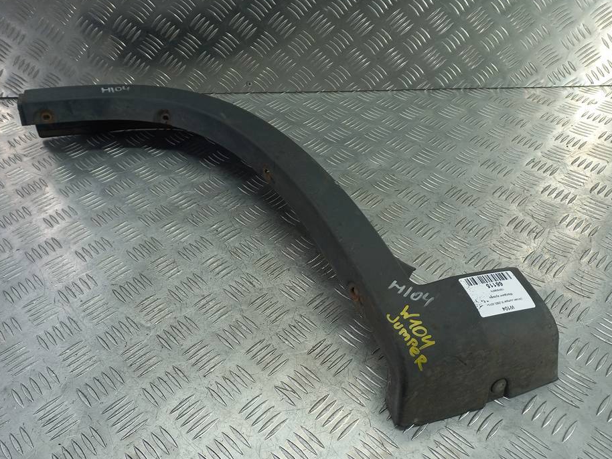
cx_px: 285
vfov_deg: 49.8
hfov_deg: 63.4
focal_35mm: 28
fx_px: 495
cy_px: 227
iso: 50
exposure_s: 1/50
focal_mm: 4.6
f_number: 1.8
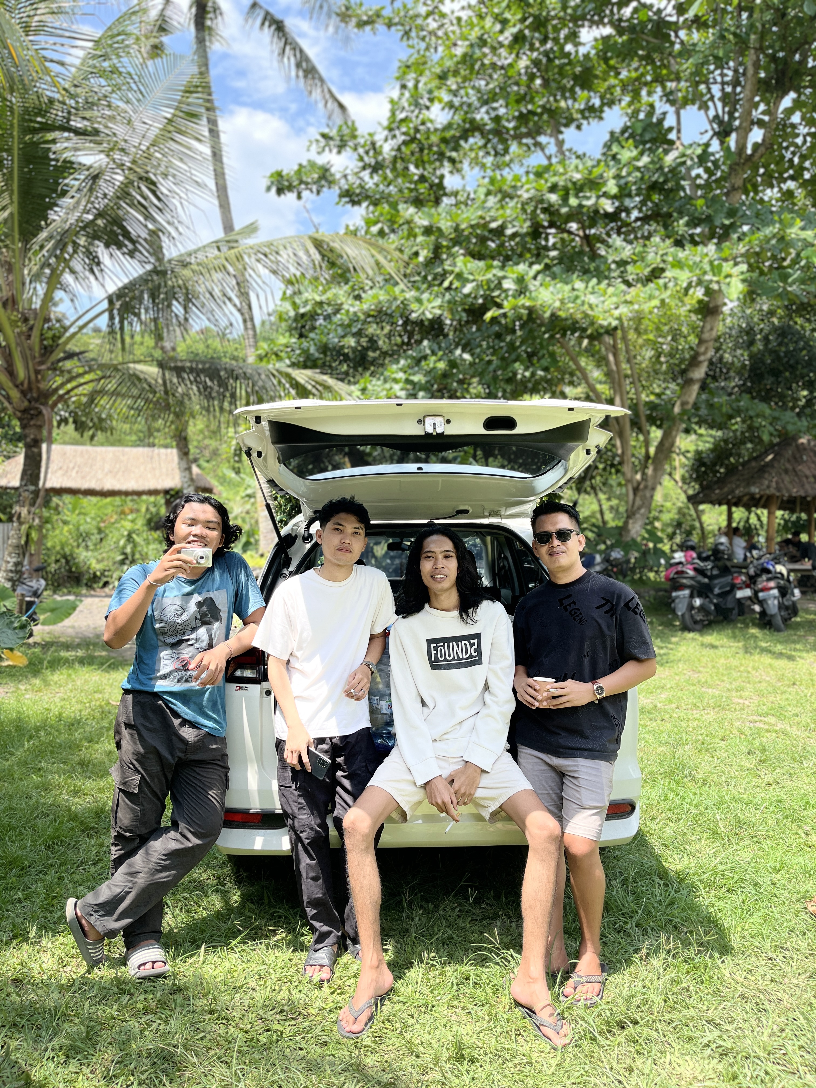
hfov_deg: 53.1
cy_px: 544
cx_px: 408
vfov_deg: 67.3
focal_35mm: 26
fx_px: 817
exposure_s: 1/878
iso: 50
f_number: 1.6
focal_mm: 5.1
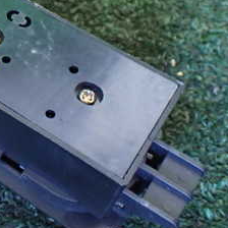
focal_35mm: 71
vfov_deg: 24.0
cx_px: -32
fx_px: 529
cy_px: 47
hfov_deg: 22.7
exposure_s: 1/30
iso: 1000
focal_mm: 5.4
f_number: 2.3
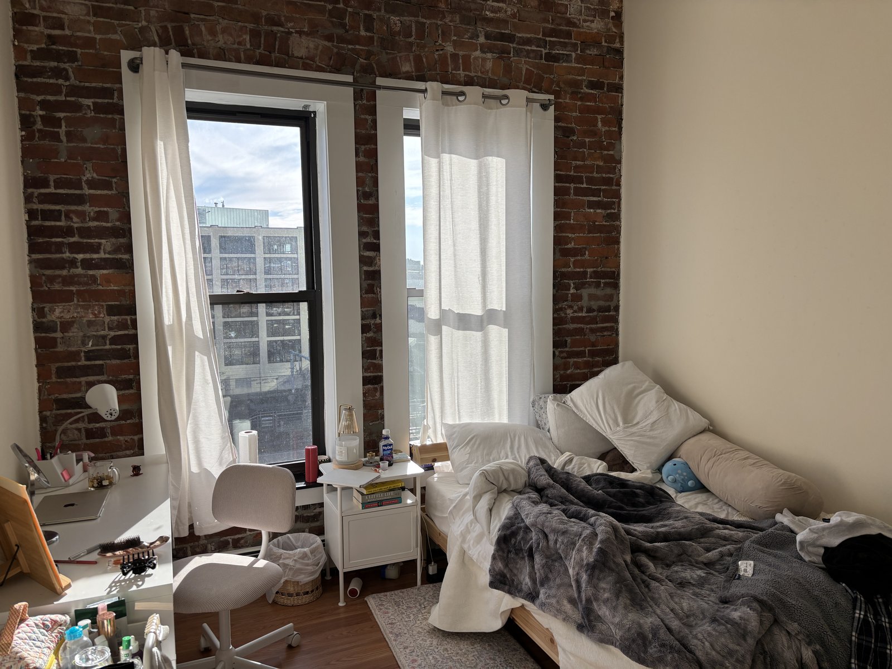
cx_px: 446
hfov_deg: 67.3
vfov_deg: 53.1
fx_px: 670
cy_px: 334
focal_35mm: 26
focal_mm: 5.96
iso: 50
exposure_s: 1/1016
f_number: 1.6
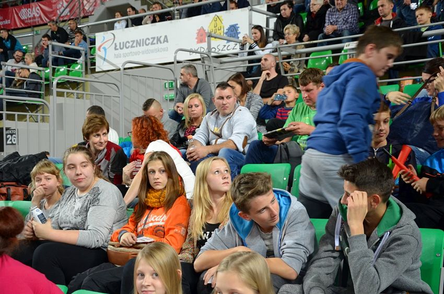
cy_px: 147
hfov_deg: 37.9
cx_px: 222
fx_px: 646
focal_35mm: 52
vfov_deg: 25.6
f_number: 4.5
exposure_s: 1/60
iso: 500
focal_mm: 35
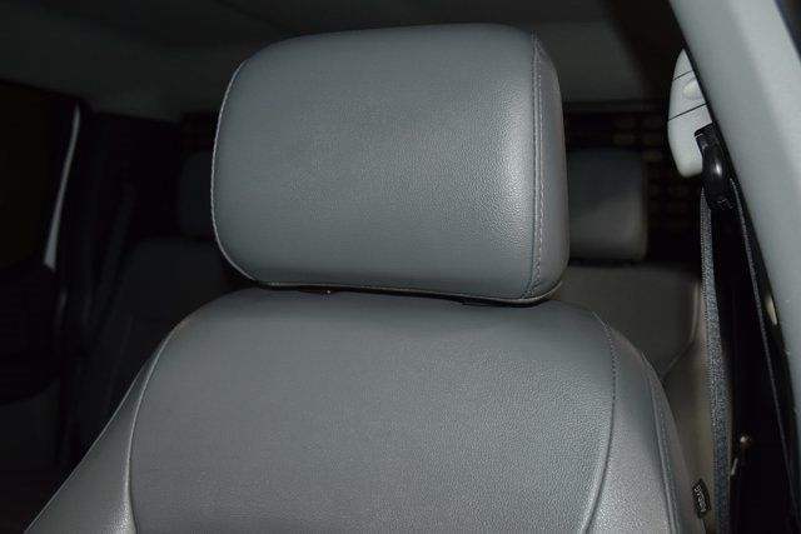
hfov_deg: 53.1
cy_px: 267
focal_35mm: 36
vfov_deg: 36.9
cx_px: 400
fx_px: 801
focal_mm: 24
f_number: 3.8
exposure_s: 1/60
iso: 1100
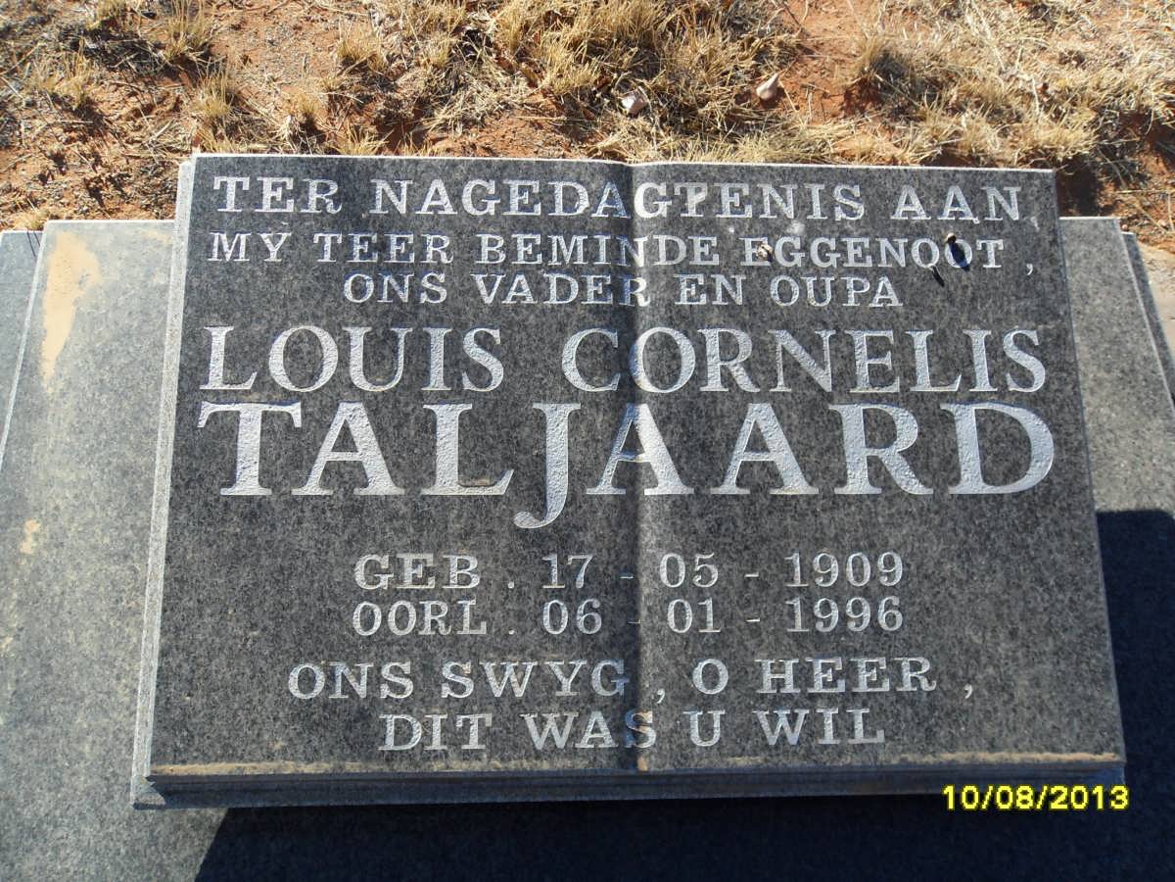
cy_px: 441
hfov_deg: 52.6
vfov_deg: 40.7
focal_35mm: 35
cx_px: 588
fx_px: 1188
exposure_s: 1/350
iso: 80
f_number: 3.5
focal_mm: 6.3
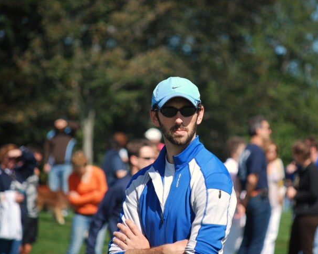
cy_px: 127
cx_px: 190
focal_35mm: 305
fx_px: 2870
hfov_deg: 6.3
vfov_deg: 5.1
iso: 200
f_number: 5.6
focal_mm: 180
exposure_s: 1/640
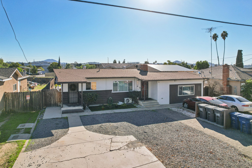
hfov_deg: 78.6
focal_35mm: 22
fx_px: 154
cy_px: 84
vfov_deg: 57.2
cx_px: 126
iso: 110
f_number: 2.8
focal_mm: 8.4
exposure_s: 1/3000
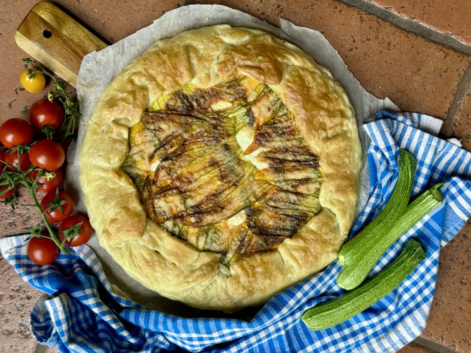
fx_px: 653
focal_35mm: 48
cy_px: 176
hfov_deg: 39.7
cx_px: 236
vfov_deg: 30.3
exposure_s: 1/206
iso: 64
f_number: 1.78
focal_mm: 6.76
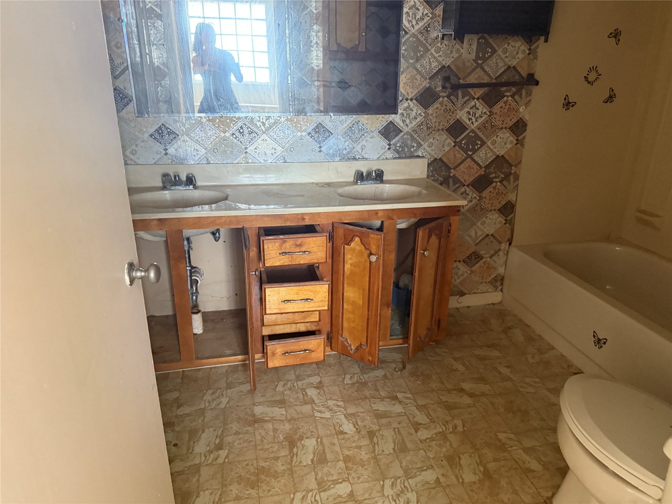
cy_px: 252
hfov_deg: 71.6
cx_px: 336
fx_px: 466
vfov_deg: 56.8
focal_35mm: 24
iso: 800
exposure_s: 1/60
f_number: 1.78
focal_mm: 6.76
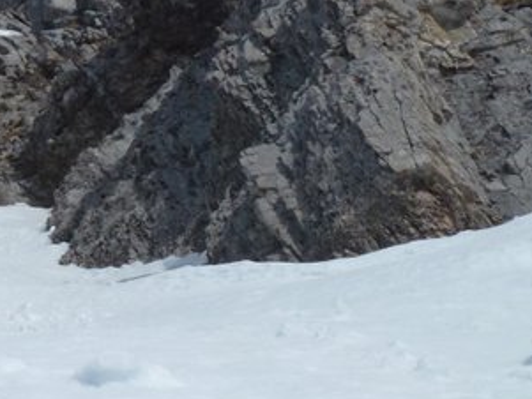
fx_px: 5350
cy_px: 161
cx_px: -64
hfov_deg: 5.7
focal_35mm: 348
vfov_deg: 4.3
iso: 100
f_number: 5.2
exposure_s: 1/1600
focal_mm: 23.4
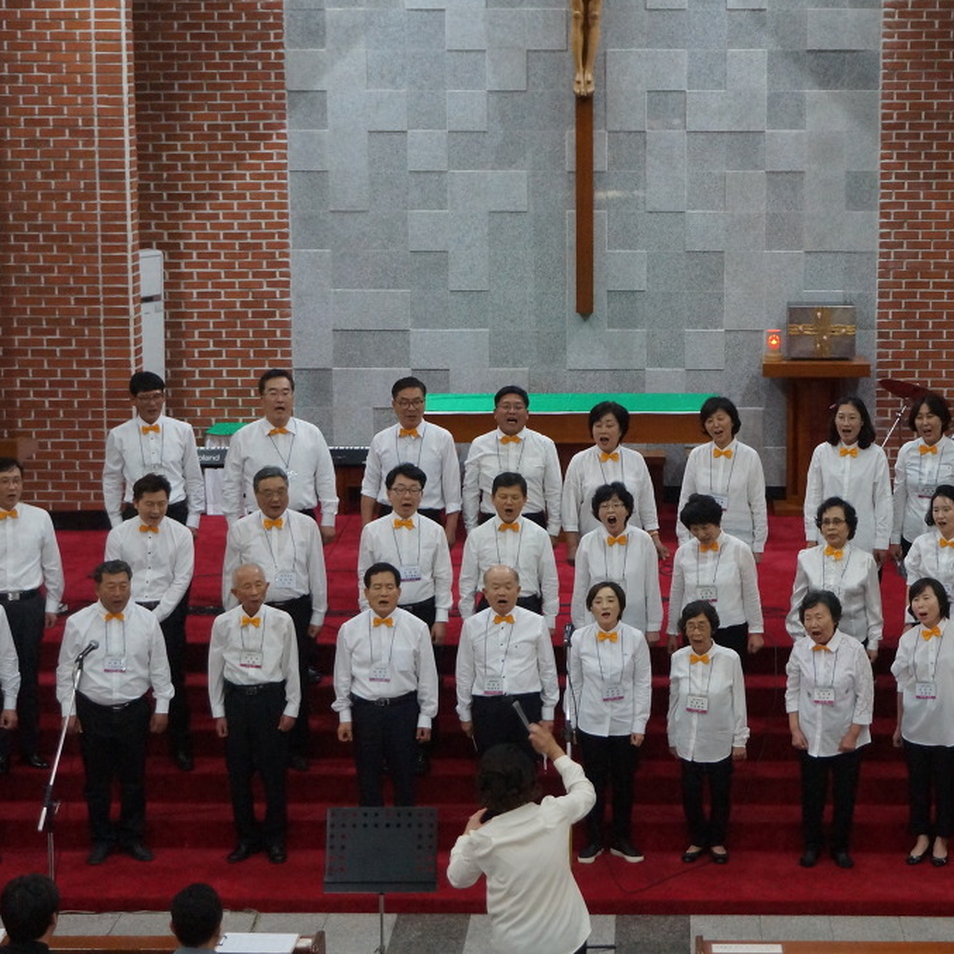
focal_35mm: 77
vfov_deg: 22.5
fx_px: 2401
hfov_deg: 22.4
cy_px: 476
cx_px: 628
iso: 3200
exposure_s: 1/125
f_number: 5.6
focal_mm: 40
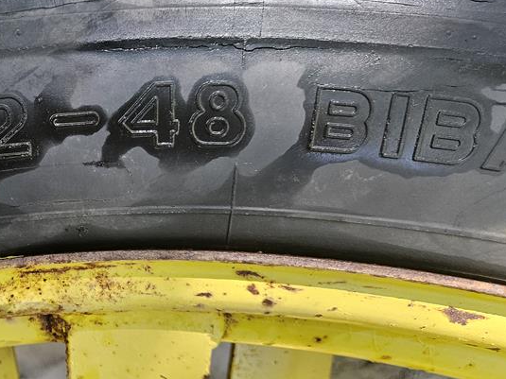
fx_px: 643
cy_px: 183
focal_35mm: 44
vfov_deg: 32.9
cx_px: 35
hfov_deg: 39.3
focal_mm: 5.4
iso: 200
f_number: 1.8
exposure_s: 1/180
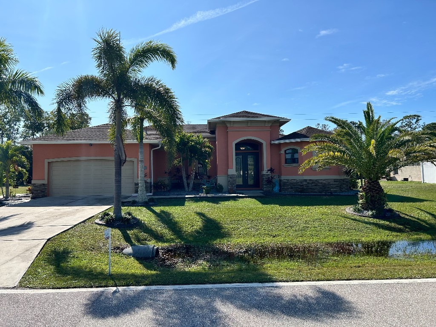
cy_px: 164
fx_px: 327
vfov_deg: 53.1
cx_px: 218
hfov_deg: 67.3
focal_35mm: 26
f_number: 1.5
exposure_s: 1/5587
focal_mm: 5.7
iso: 50
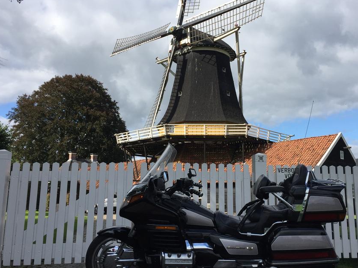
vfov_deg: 38.7
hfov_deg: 49.9
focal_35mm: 37
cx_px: 211
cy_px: 127
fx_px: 383
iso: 32
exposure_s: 1/1883
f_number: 2.2
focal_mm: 4.15
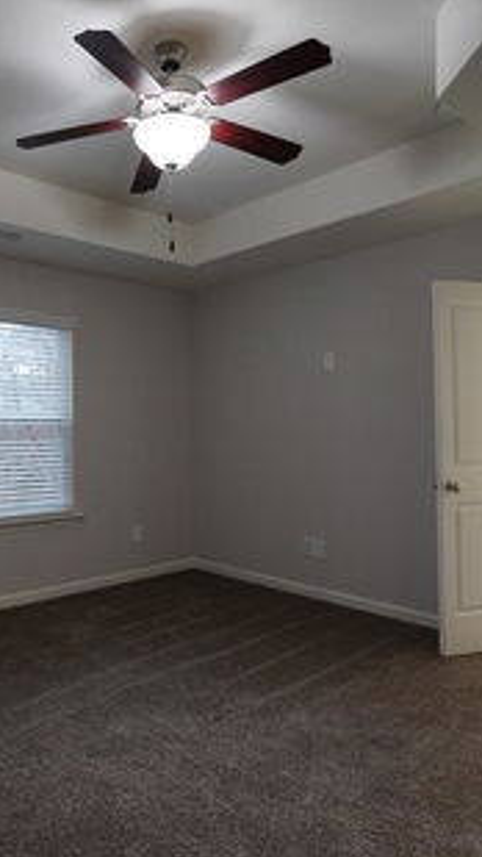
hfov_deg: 42.7
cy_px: 419
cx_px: 105
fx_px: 590
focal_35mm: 26
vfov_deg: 71.9
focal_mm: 16
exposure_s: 1/25
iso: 400
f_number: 7.1
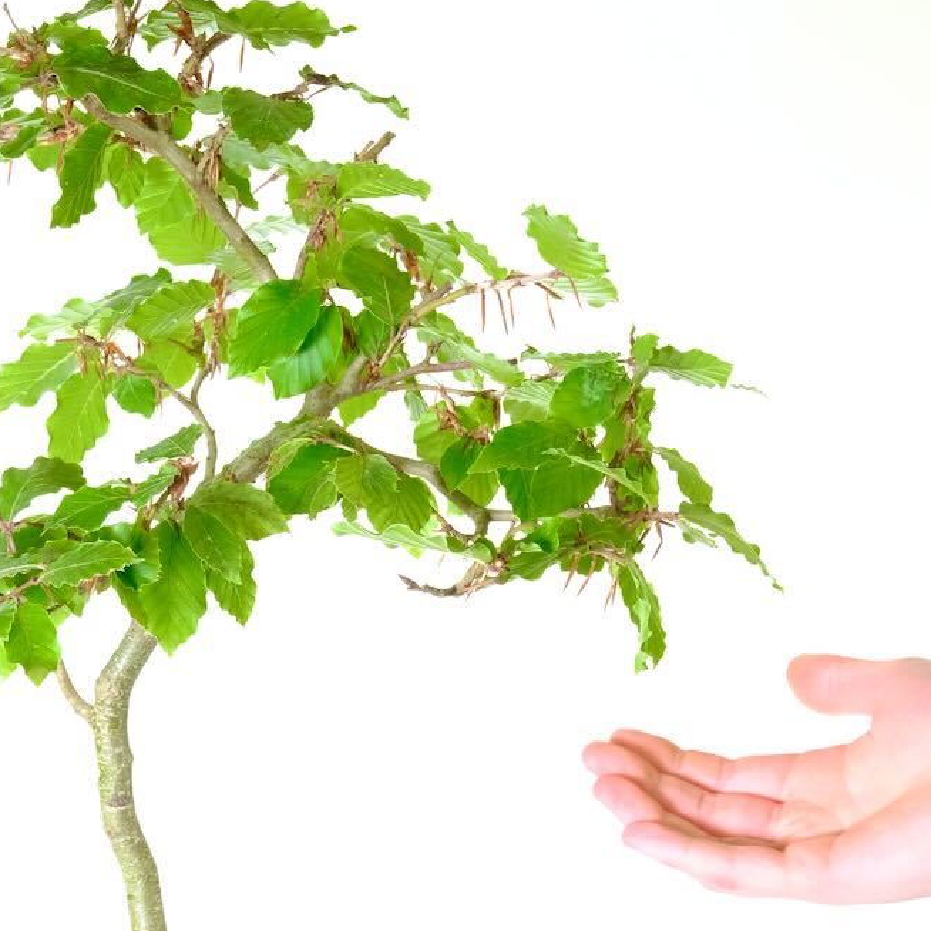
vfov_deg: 12.6
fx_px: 4199
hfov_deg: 12.6
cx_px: 343
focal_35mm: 138
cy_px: 790
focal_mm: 55
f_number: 11
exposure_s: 1/13
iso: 1600
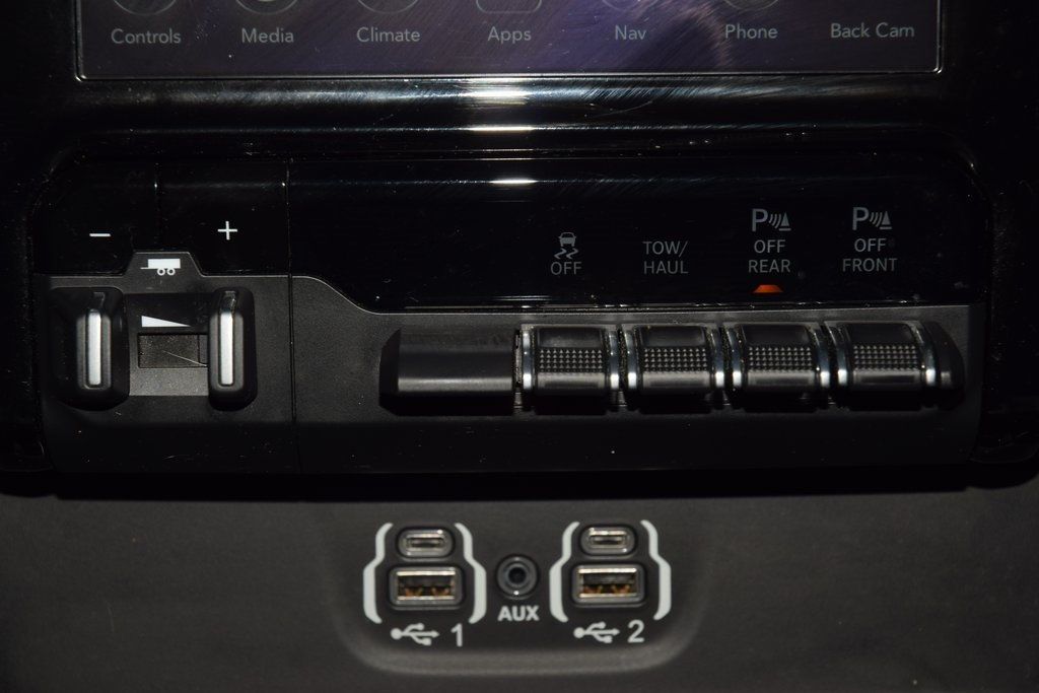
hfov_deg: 19.5
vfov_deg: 13.0
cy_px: 346
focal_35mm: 105
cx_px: 520
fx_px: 3031
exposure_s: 1/125
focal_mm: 70
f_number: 8
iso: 100
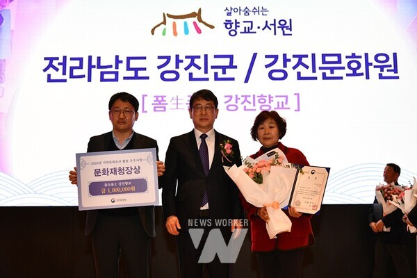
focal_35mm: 50
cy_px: 139
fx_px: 579
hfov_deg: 39.6
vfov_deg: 27.0
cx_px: 208
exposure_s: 1/160
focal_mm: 50
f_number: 5
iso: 2500
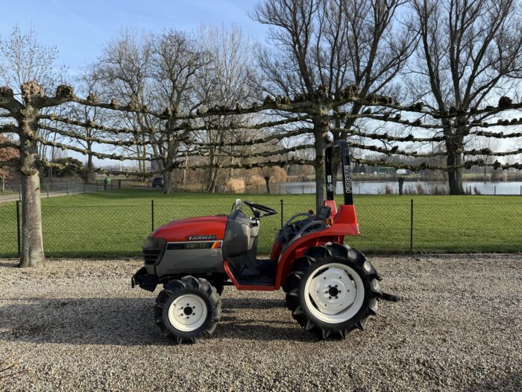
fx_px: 362
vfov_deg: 56.8
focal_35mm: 24
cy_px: 196
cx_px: 261
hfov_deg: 71.6
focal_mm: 6.76
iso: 80
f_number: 1.78
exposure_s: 1/1901
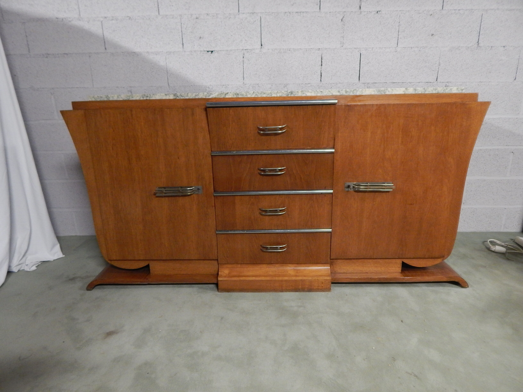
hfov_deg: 76.4
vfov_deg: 61.1
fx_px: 332
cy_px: 196
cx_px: 262
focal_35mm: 22
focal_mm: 4
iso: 400
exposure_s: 1/10
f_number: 3
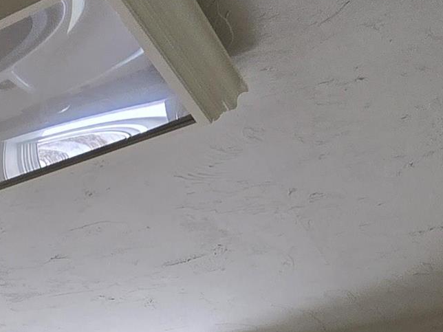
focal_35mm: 62
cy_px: 628
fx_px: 793
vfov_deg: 17.9
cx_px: -104
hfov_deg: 27.1
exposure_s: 1/60
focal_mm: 2.2
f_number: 2.2
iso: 64
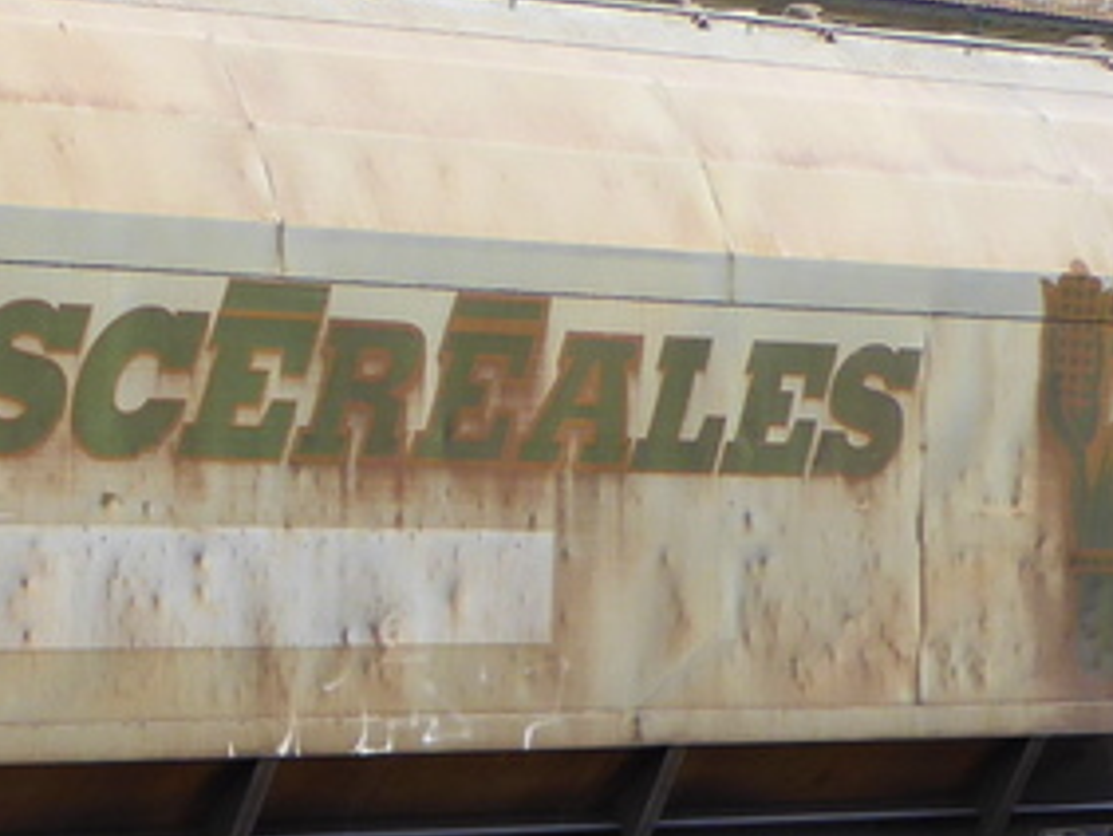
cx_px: -351
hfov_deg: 13.9
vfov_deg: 10.9
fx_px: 4376
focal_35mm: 136
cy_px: 682
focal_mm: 5.4
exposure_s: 1/320
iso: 80
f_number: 3.5
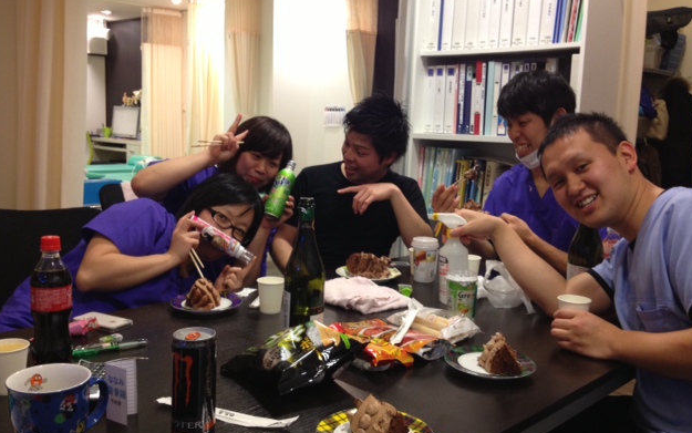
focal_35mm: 38
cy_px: 209
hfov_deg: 51.5
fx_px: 717
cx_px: 343
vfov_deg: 33.6
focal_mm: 4.28
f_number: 2.4
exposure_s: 1/20
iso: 100
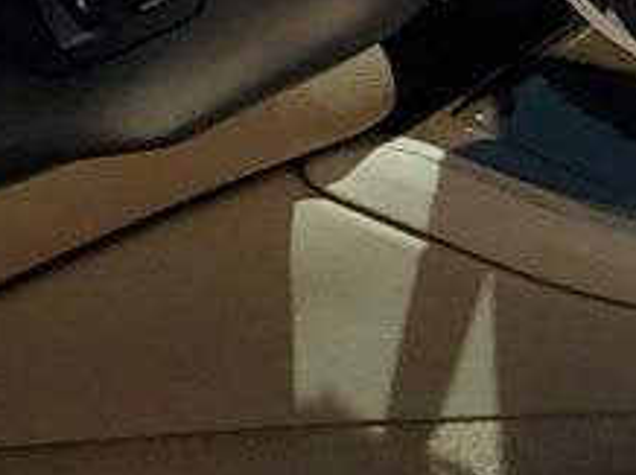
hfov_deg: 9.8
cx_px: 1196
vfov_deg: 7.8
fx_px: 3505
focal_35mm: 191
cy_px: 367
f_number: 1.5
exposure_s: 1/3333
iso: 50
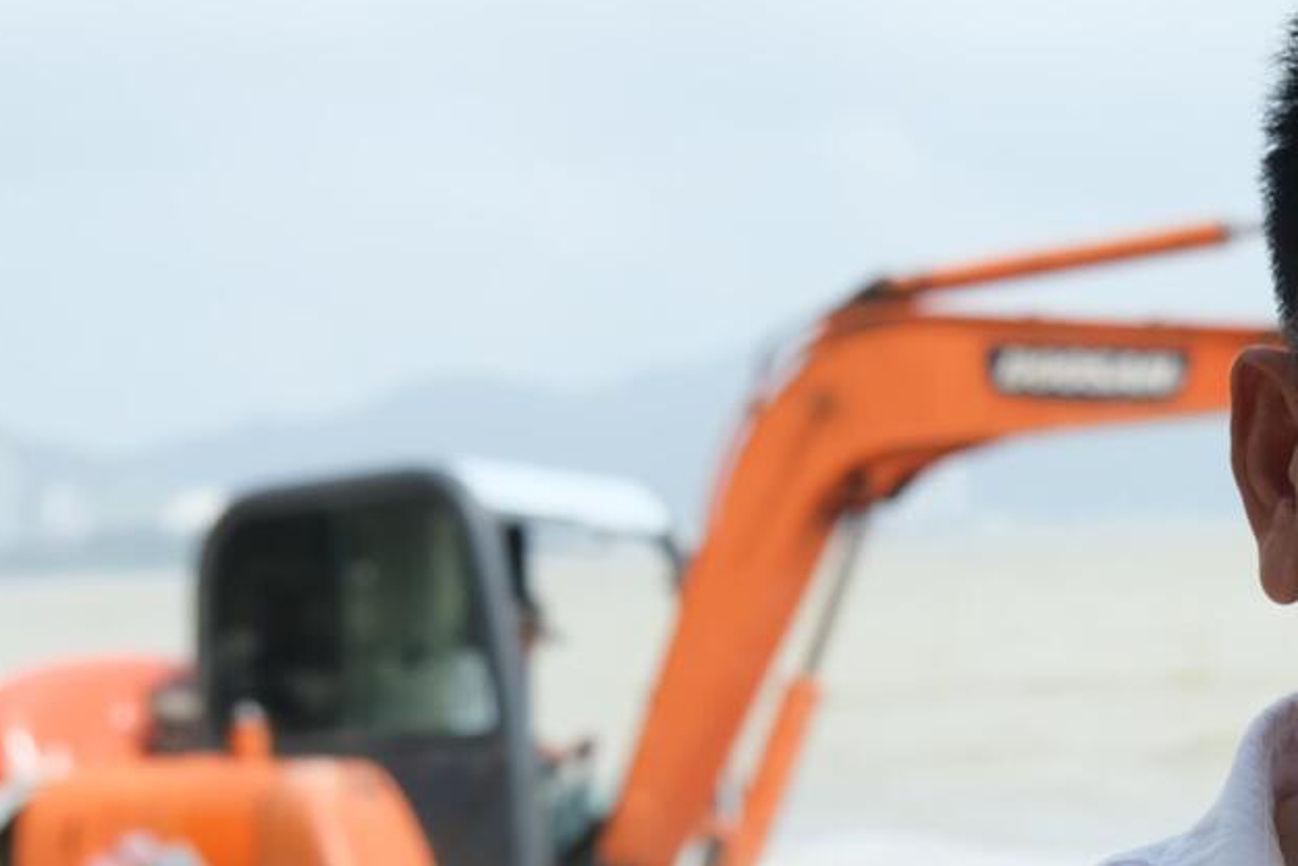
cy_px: 635
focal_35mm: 126
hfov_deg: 16.1
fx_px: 4544
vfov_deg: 10.9
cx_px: 1032
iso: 320
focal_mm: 27.5
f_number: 4
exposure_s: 1/1500
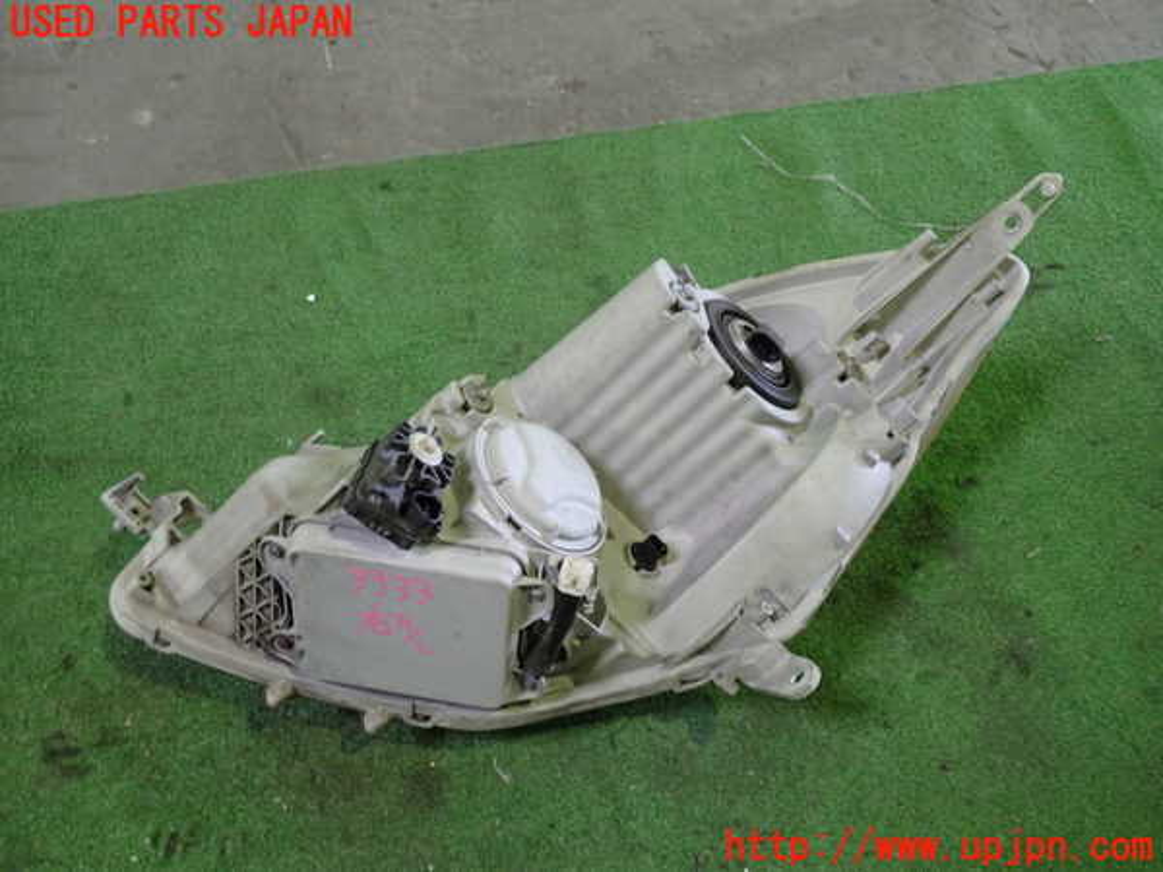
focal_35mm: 30
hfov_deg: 60.0
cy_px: 436
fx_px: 1008
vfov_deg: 46.8
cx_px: 582
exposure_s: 1/30
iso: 640
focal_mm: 5.4
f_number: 2.3
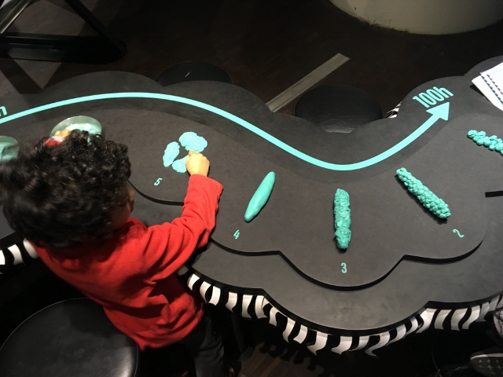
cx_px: 252
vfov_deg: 48.2
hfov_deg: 61.7
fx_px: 421
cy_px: 188
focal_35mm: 29
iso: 200
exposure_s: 1/20
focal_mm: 4.15
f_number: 2.2
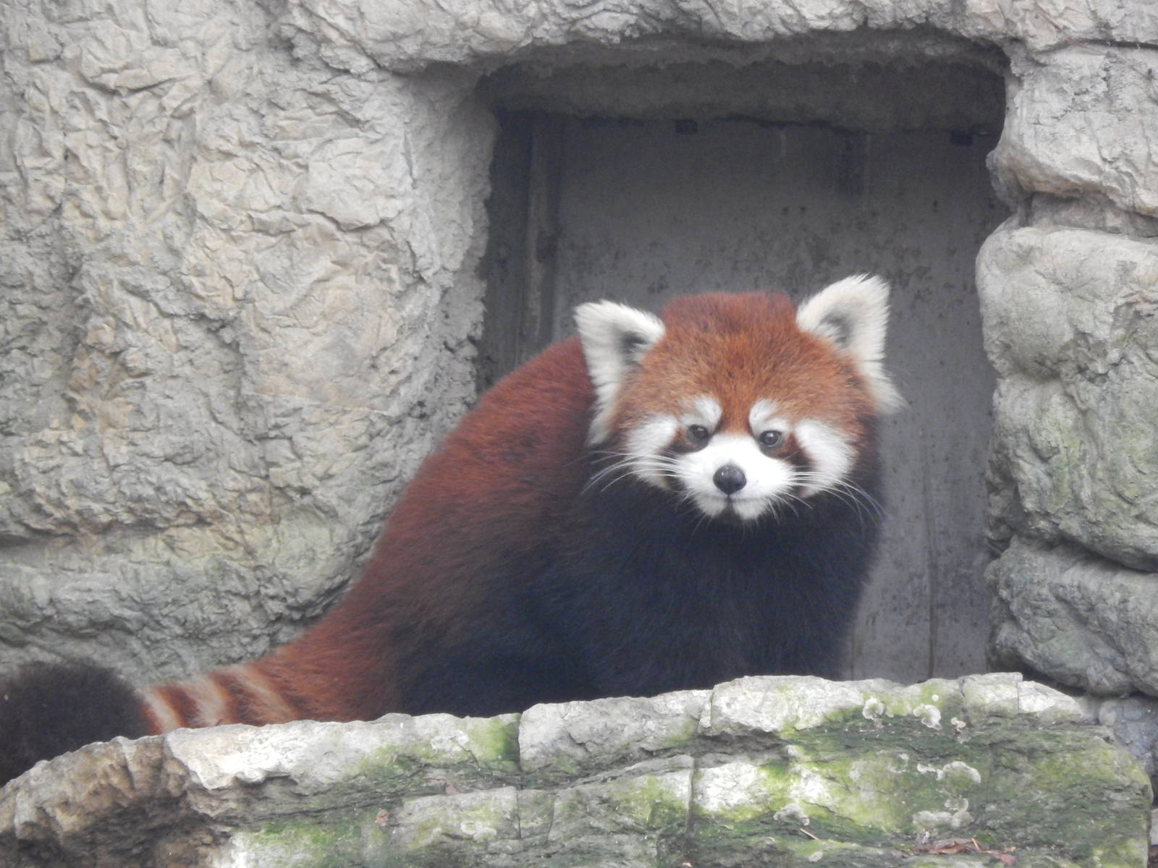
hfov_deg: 2.9
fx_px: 22581
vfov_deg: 2.2
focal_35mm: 675
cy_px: 434
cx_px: 579
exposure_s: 1/60
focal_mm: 120
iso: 640
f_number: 5.8
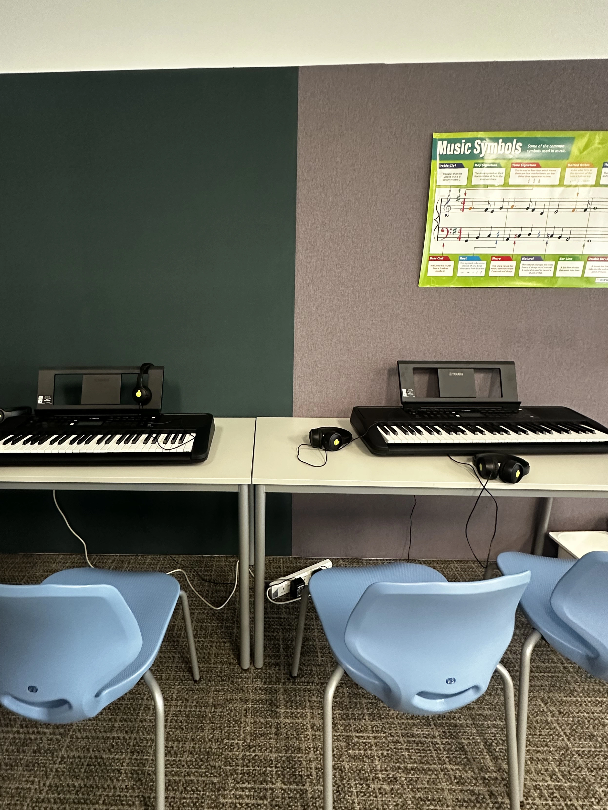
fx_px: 398
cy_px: 374
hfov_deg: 74.1
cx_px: 252
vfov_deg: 90.9
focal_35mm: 17
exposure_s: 1/50
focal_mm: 2.22
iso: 320
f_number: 2.2
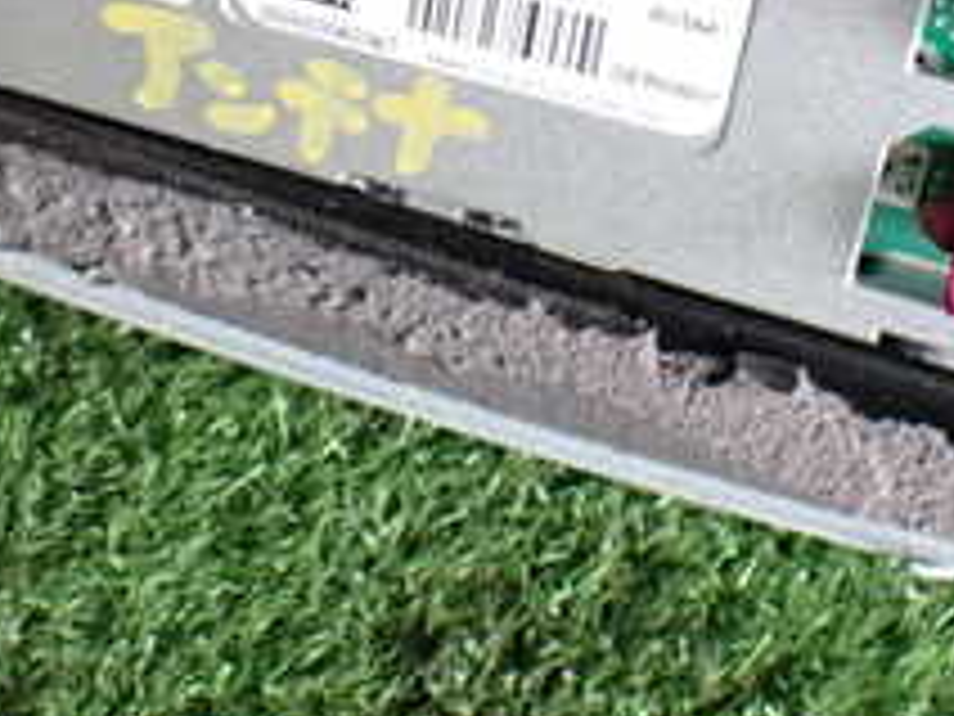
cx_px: 486
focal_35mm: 85
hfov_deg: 23.0
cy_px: -5
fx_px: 2343
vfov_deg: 17.0
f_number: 2.3
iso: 250
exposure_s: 1/125
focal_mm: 5.4
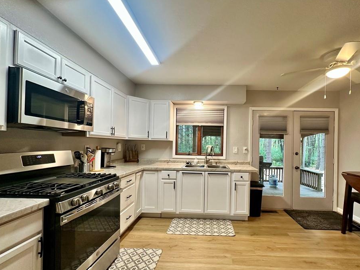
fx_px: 166
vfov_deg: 78.0
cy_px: 144
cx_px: 204
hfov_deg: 94.0
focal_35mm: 16
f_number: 2.2
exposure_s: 1/60
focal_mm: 2.22
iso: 160
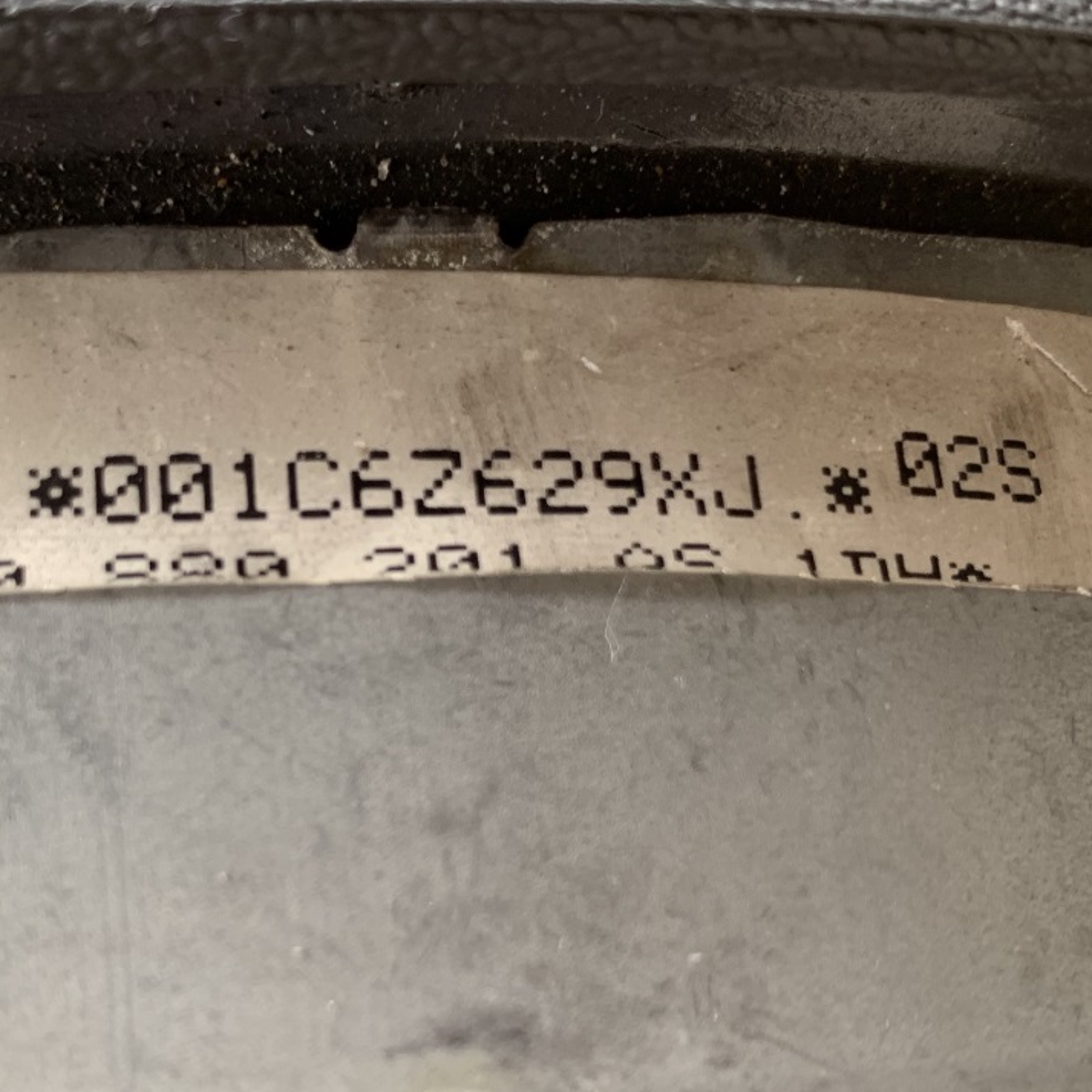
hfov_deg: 48.3
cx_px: 311
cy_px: 551
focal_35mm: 33
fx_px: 1178
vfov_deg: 49.7
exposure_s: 1/121
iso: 50
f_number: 1.8
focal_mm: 4.25
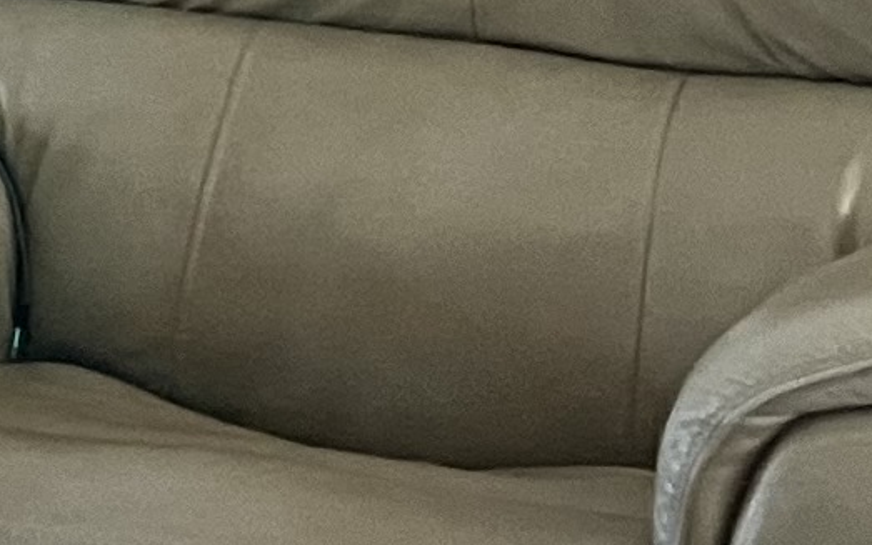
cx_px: -2081
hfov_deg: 7.6
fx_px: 5443
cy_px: -322
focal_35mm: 229
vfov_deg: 5.7
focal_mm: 3.99
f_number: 1.8
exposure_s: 1/60
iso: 200
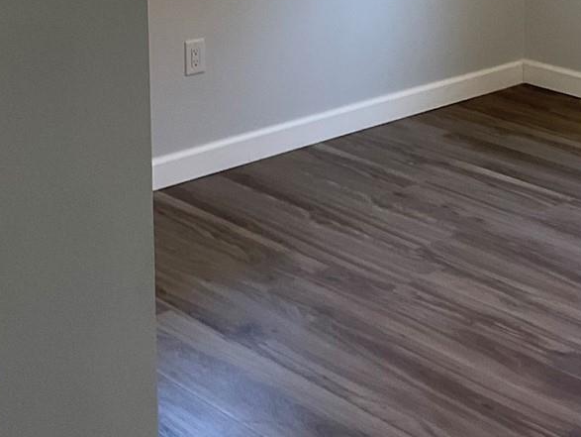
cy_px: -86
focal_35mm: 79
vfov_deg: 17.8
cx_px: 499
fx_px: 1327
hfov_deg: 24.1
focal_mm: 3
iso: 40
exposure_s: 1/60
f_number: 1.8
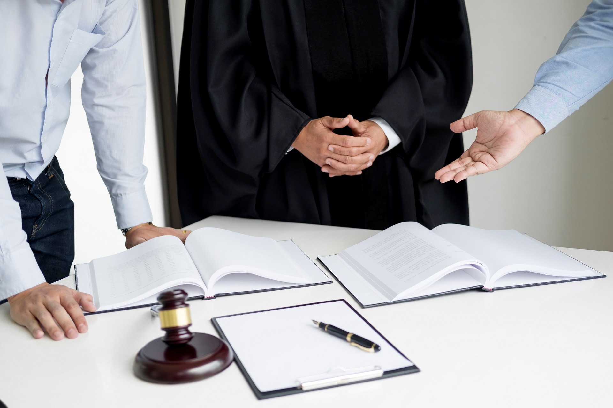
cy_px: 204
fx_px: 902
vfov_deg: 25.5
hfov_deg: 37.5
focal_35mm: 53
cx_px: 306
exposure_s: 1/500
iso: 200
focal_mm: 35
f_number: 2
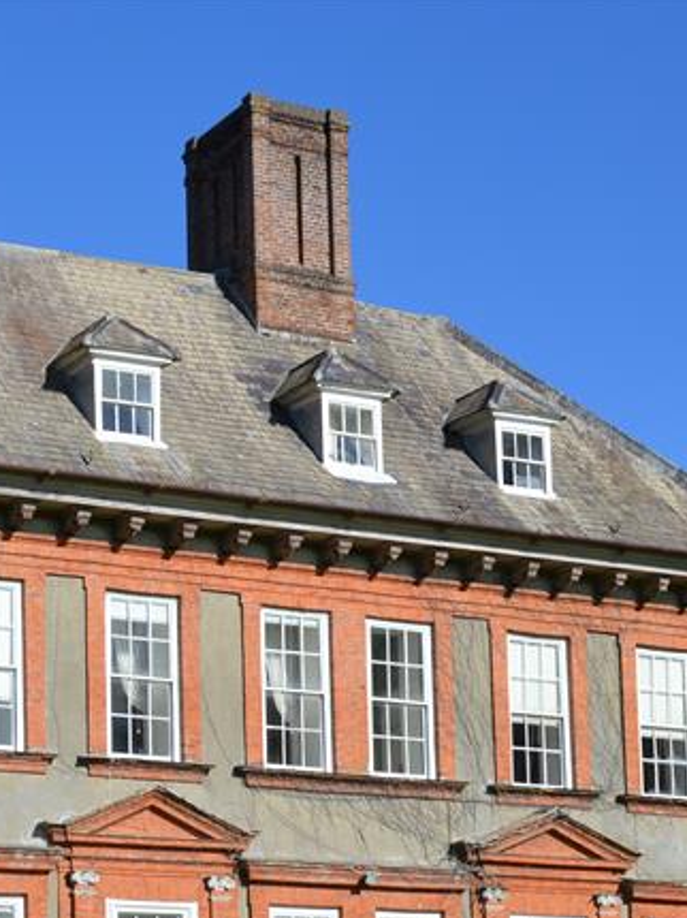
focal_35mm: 93
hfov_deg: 15.7
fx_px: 2463
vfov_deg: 20.7
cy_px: 813
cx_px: 112
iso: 100
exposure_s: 1/250
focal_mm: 24
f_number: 8
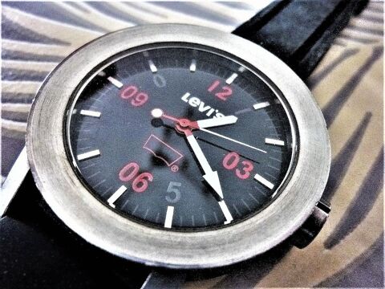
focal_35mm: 25
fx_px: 278
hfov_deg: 69.4
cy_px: 144
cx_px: 192
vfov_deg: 54.9
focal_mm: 4.5
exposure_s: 1/50
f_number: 3.3
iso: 800
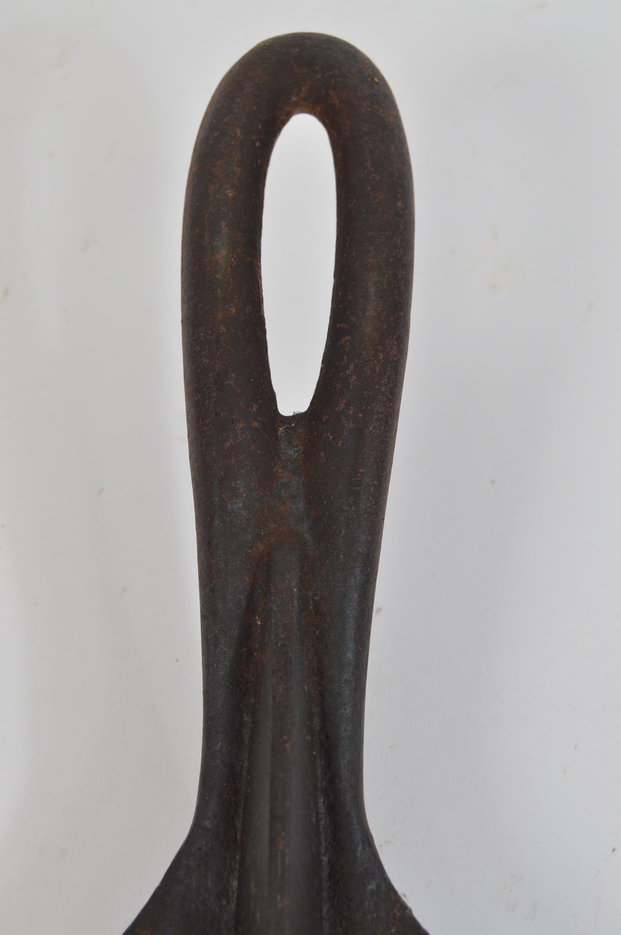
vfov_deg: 29.9
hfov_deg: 20.1
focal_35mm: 68
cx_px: 310
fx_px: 1750
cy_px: 468
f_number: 9
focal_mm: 45
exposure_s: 1/80
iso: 100
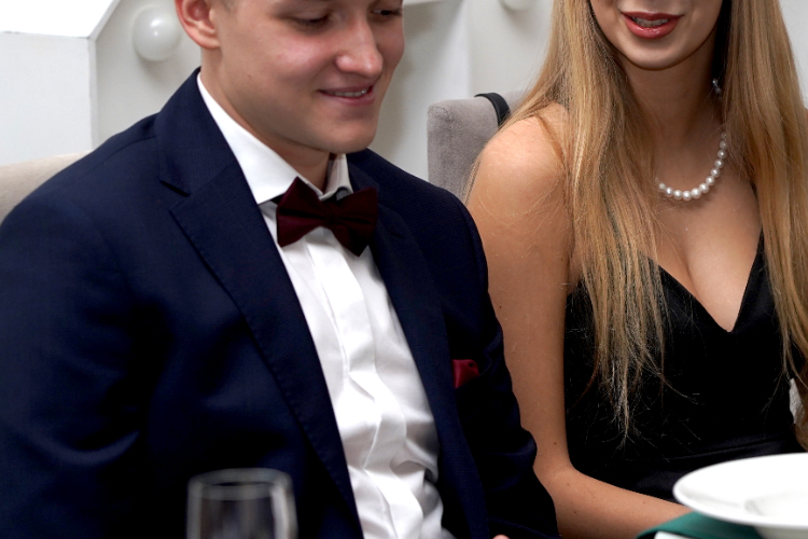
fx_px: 4085
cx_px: 529
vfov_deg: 7.5
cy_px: 201
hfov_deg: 11.3
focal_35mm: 182
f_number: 4.5
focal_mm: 105
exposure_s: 1/125
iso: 800
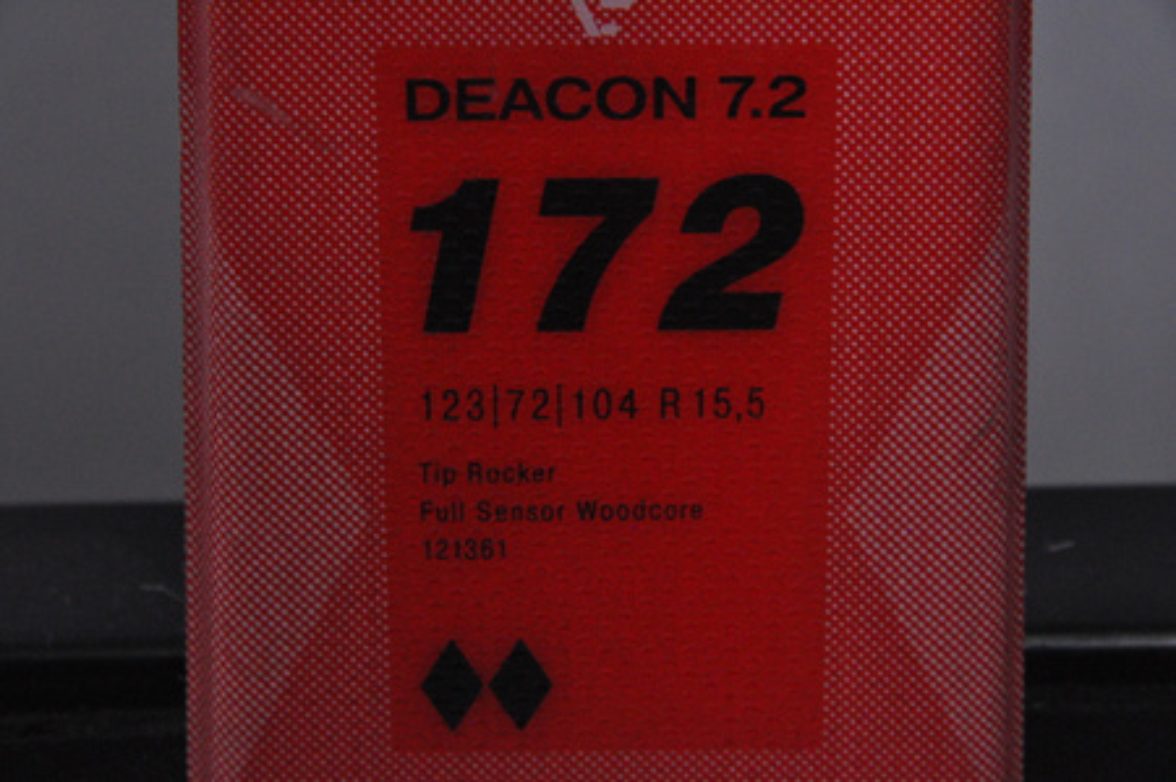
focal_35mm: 158
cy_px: 391
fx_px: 5139
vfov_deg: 8.7
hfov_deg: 13.1
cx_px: 588
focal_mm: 105
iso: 3200
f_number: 9.5
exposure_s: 1/125
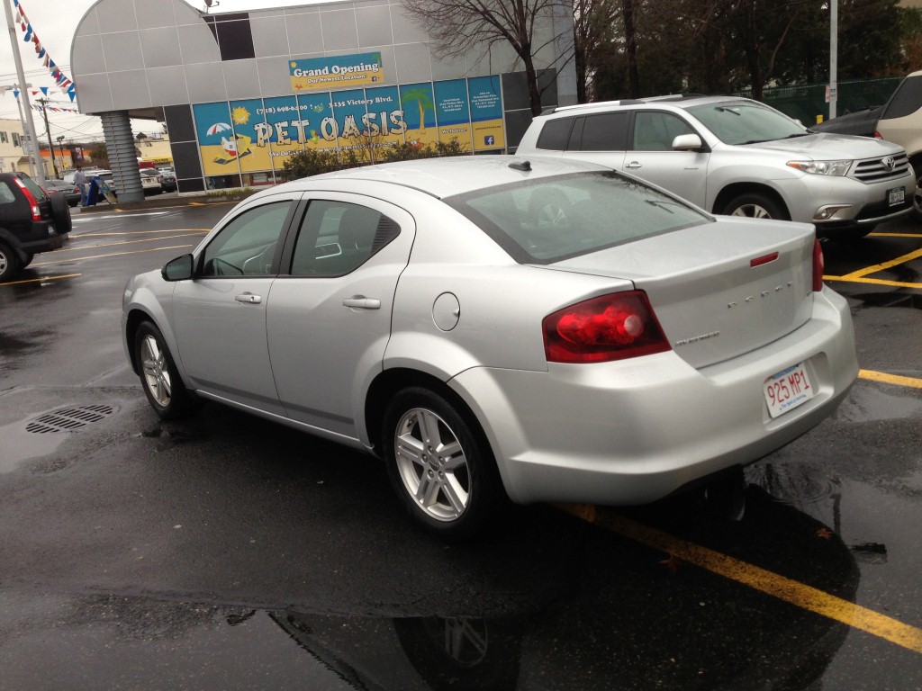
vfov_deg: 42.9
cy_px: 346
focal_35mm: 33
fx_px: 879
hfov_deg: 55.4
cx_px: 461
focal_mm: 4.13
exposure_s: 1/120
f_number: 2.4
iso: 50
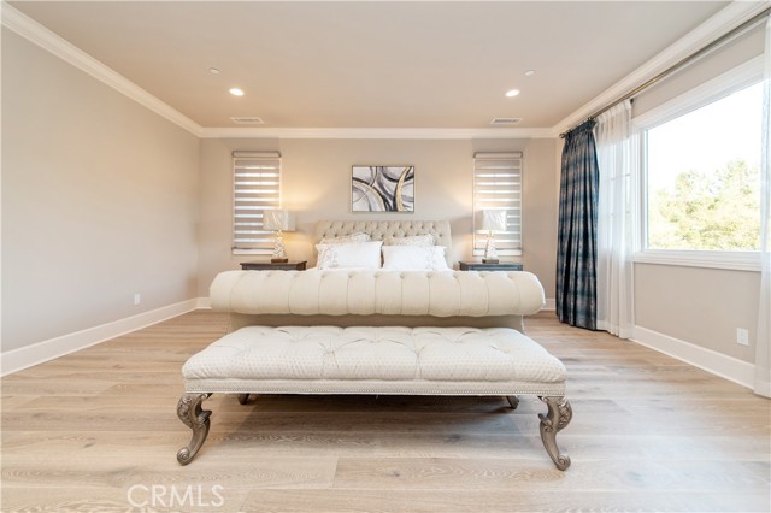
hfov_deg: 104.3
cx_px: 386
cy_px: 256
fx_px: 300
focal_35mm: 14
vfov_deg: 81.1
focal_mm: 14
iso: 250
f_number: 4
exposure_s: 1/60
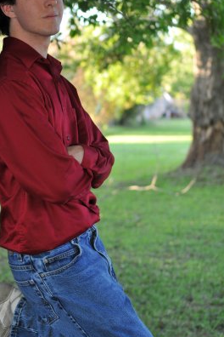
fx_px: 933
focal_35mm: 100
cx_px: 61
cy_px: 151
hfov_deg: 13.6
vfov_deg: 20.4
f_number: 2.8
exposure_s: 1/125
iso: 200
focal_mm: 44
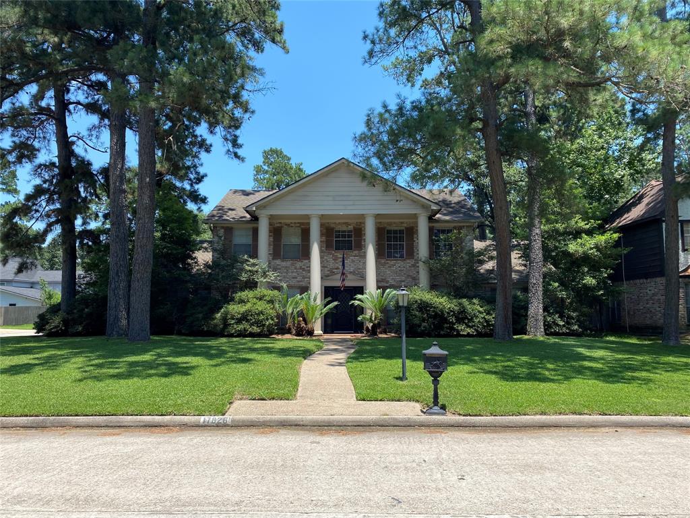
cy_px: 259
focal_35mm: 26
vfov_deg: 53.1
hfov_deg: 67.3
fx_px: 518
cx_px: 345
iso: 32
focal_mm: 4.25
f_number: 1.8
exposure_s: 1/1565
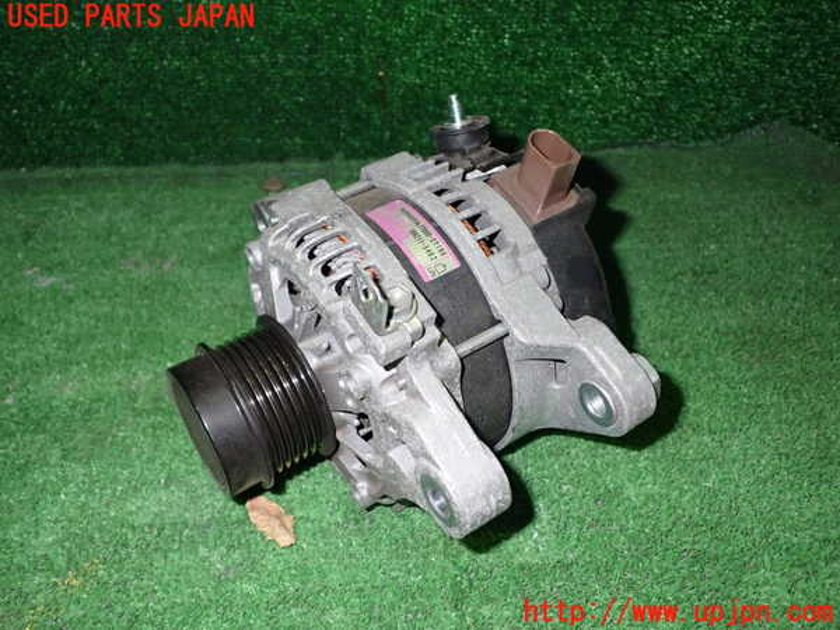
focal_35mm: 32
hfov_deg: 56.8
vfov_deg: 44.2
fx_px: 777
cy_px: 315
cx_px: 420
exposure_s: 1/30
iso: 640
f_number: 7.1
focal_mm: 5.79
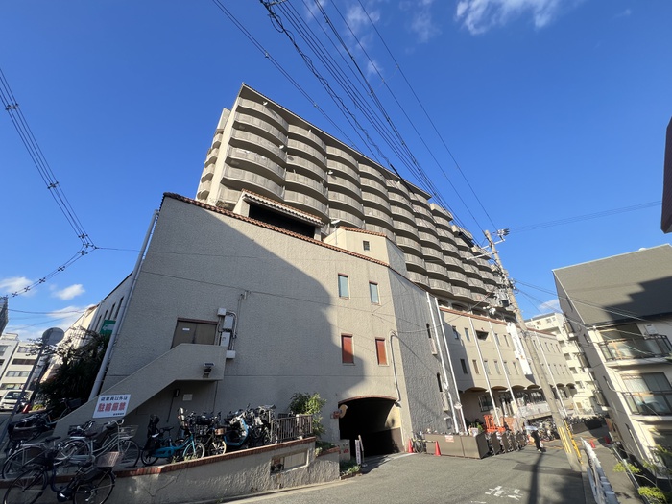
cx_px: 336
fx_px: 252
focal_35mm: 13
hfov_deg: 106.2
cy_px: 252
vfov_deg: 89.9
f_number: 1.8
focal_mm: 1.57
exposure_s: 1/481
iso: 32
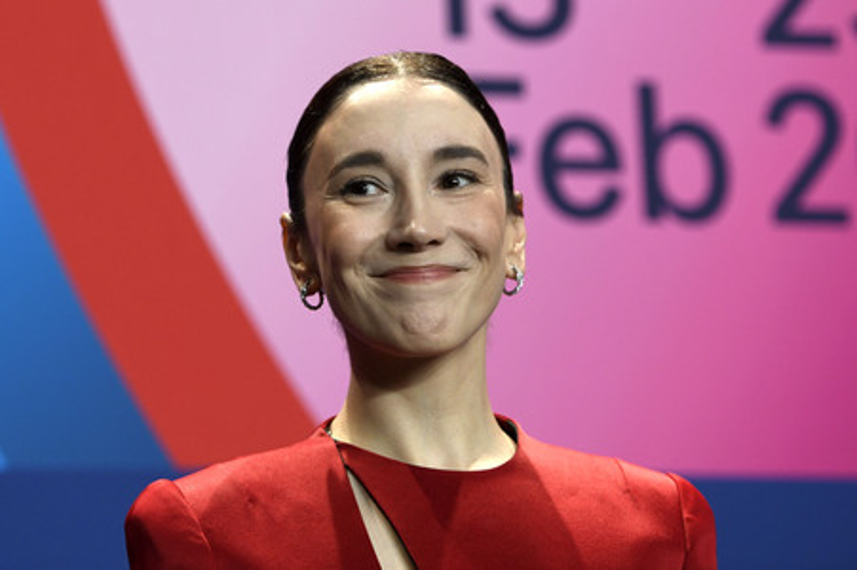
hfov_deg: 15.2
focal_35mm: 135
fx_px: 3211
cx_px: 428
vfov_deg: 10.1
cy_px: 285
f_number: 4
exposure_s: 1/250
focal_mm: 135
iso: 1250
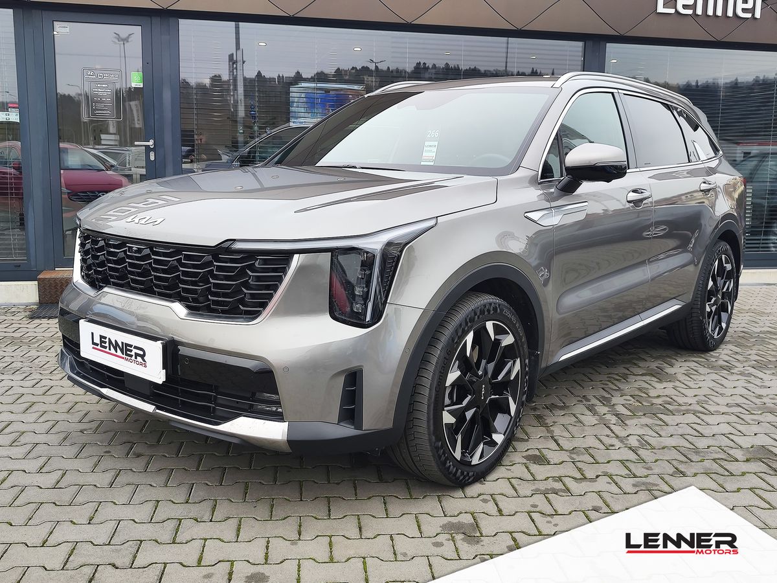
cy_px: 292
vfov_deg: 58.9
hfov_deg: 73.9
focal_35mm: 23
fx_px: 516
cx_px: 388
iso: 157
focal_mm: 7.01
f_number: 1.69
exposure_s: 1/100
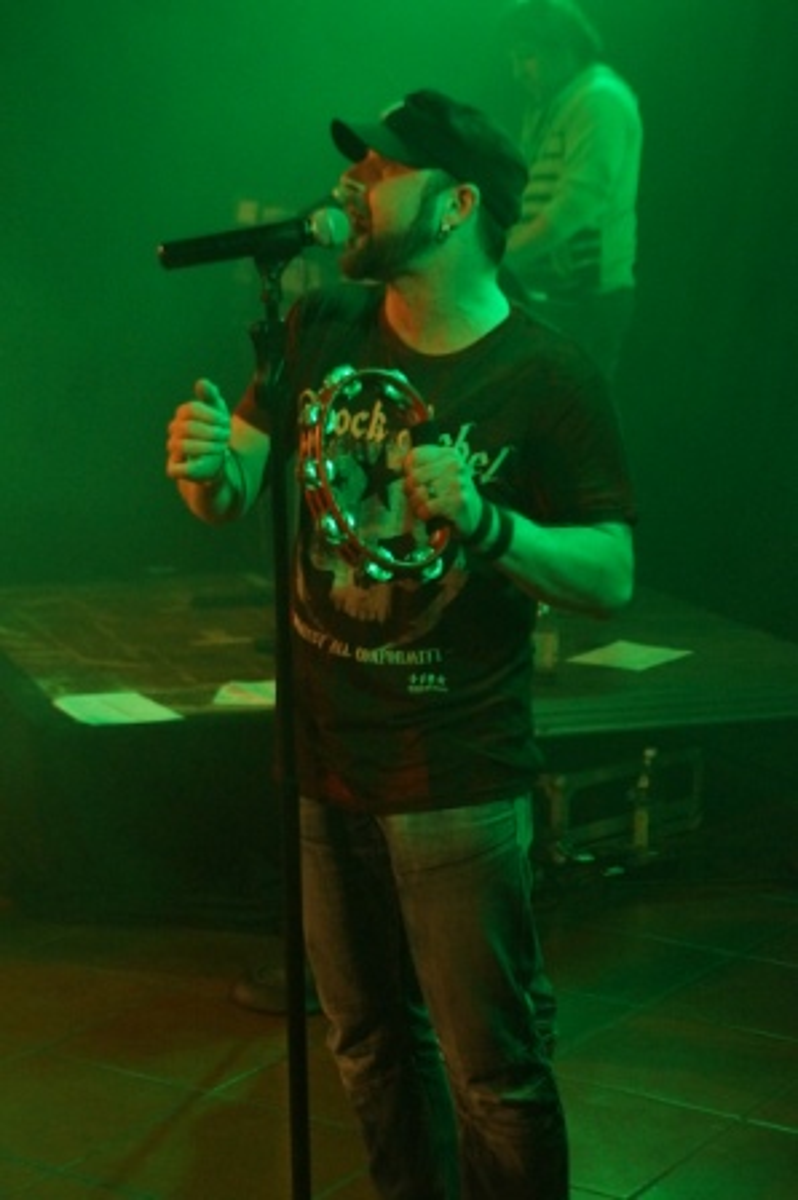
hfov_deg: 18.2
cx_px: 399
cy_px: 600
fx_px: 2497
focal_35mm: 75
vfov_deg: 27.0
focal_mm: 50
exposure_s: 1/50
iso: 3200
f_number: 4.5
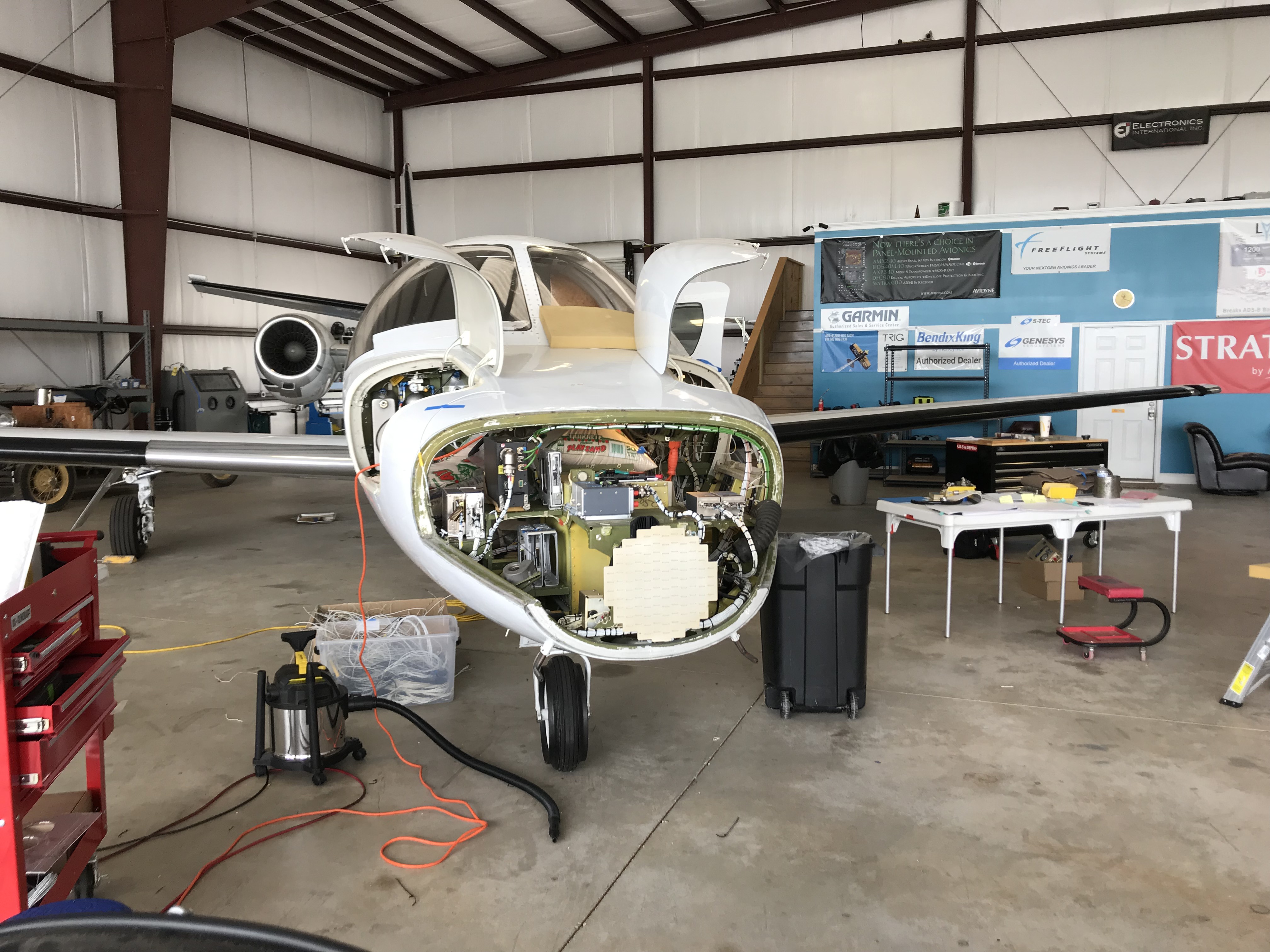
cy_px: 476
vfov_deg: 49.7
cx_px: 635
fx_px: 1027
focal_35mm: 28
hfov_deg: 63.4
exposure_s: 1/120
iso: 25
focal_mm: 3.99
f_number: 1.8
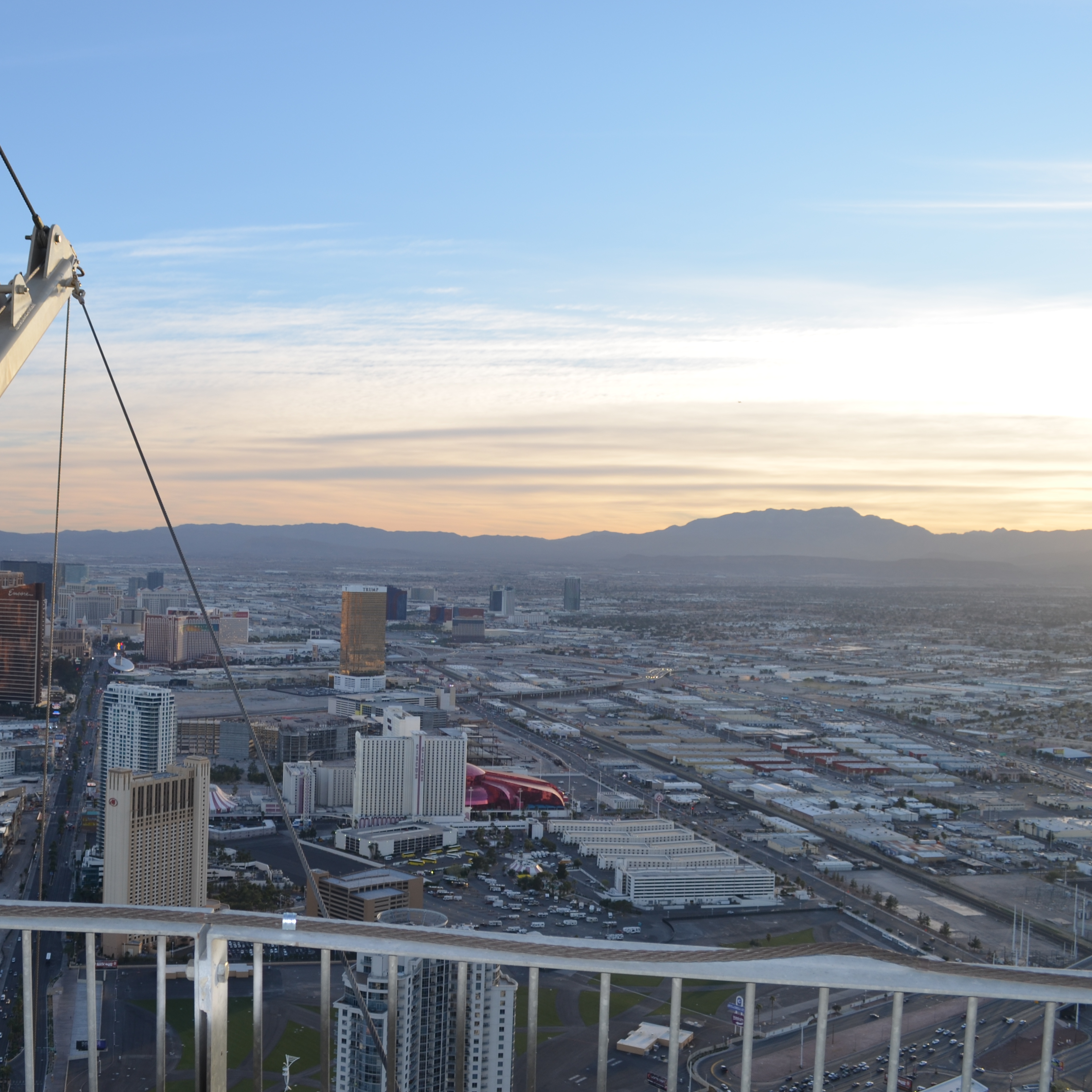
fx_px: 1392
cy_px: 543
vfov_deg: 42.8
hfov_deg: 42.4
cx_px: 384
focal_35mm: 39
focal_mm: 20
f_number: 7.1
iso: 100
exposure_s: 1/200
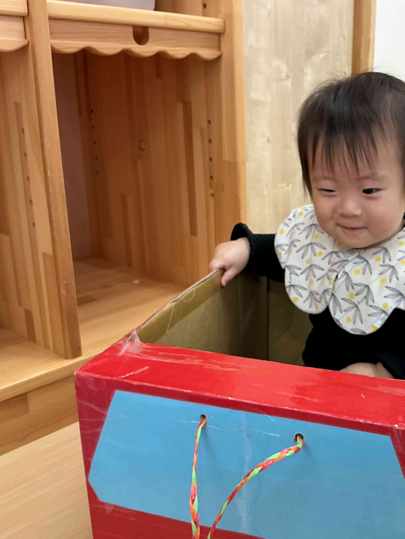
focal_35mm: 39
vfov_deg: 47.9
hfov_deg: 35.4
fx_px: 608
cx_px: 335
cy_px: 272
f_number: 1.8
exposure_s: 1/60
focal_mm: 3
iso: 50
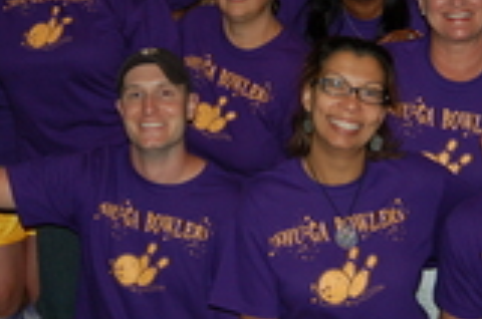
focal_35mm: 75
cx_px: 250
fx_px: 1002
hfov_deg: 27.0
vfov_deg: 17.6
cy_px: -12
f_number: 3.8
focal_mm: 20
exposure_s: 1/60
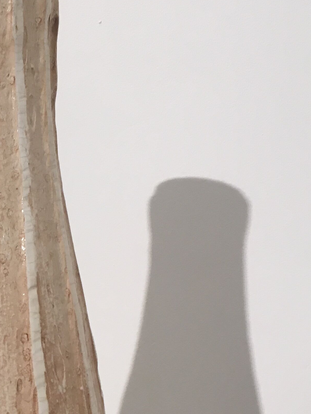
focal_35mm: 73
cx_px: -5
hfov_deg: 19.5
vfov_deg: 26.3
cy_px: 323
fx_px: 875
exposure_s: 1/33
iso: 25
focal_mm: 4.15
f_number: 2.2
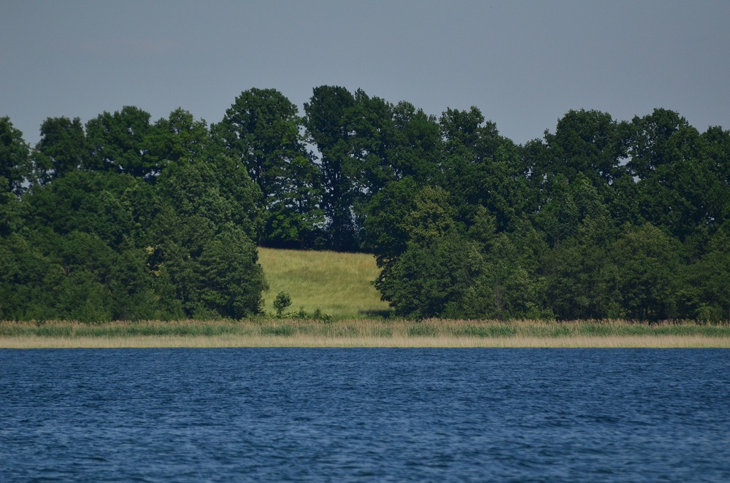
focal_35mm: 450
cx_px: 365
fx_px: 9105
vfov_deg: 3.0
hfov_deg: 4.6
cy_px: 242
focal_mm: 300
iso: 800
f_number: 5.6
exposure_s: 1/8000
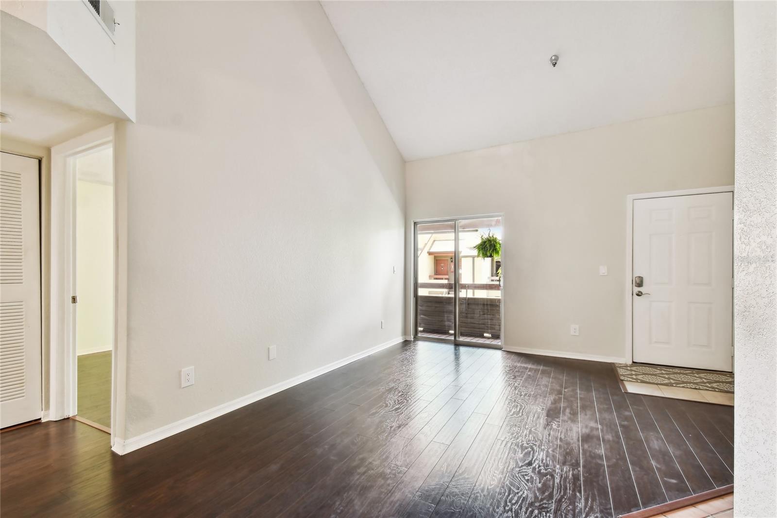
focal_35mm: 15
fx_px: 324
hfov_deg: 100.4
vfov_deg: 77.3
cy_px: 259
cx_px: 388
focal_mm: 10
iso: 100
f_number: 7.1
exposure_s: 1/8
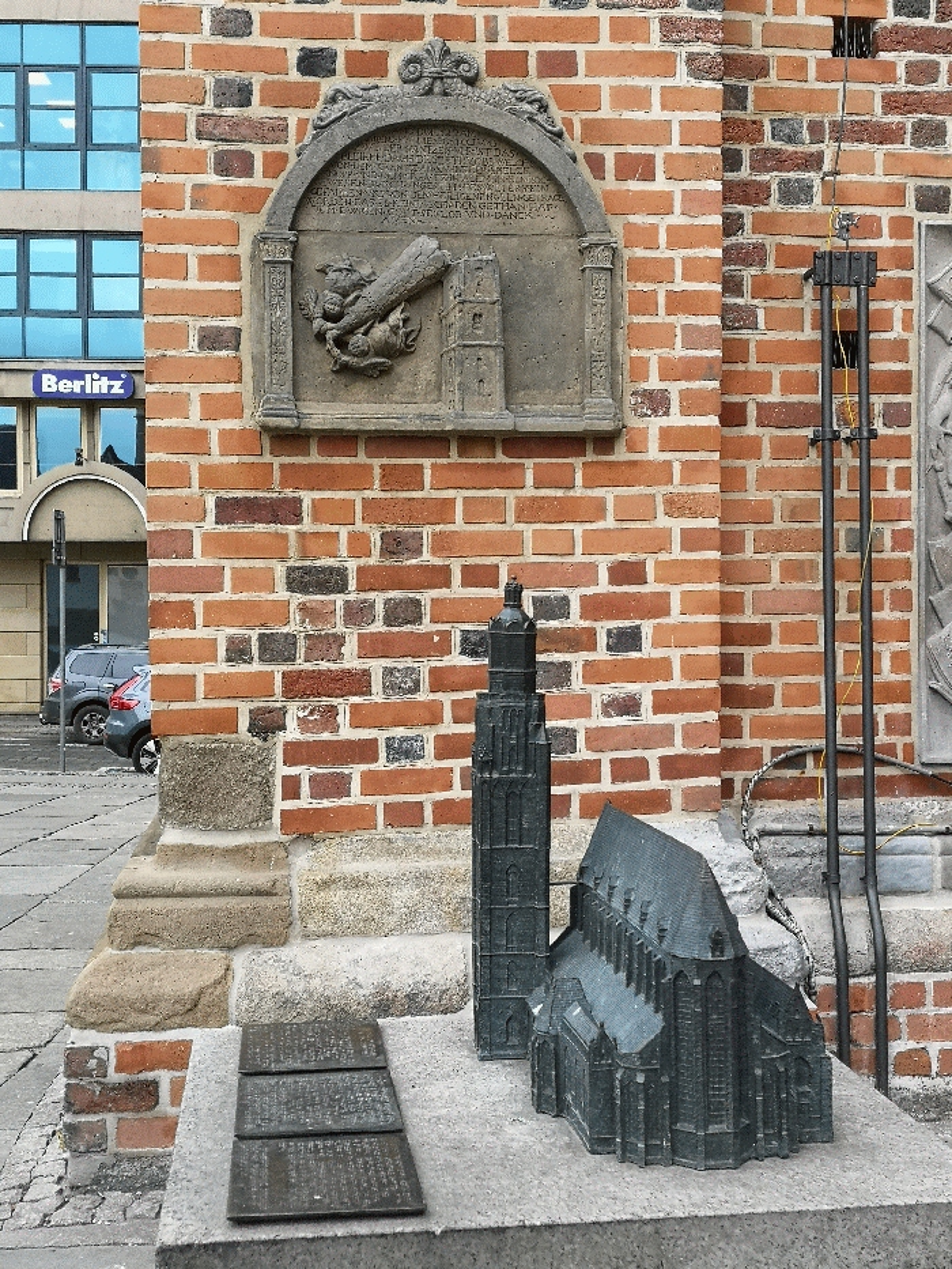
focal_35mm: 40
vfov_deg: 46.8
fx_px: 1466
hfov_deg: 36.0
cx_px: 476
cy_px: 634
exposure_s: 1/100
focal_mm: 5.58
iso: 50
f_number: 1.8
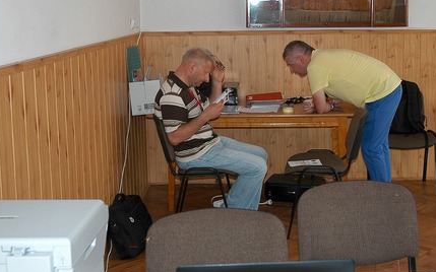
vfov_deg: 23.2
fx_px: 662
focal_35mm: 56
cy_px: 98
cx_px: 264
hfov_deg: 36.3
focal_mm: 27
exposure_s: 1/60
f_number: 3.8
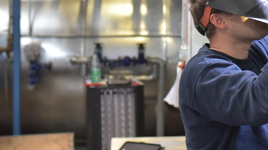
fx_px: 966
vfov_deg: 8.9
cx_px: 255
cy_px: 2
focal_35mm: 136
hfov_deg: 15.6
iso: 2000
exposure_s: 1/250
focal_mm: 50
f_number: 3.5
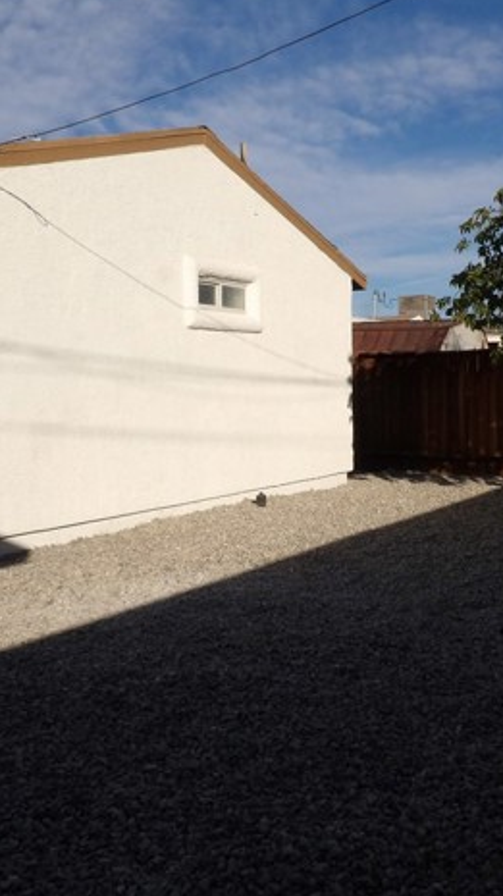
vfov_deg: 55.3
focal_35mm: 36
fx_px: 855
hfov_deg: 32.7
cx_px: 304
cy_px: 449
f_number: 7.4
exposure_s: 1/405
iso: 100
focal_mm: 4.3
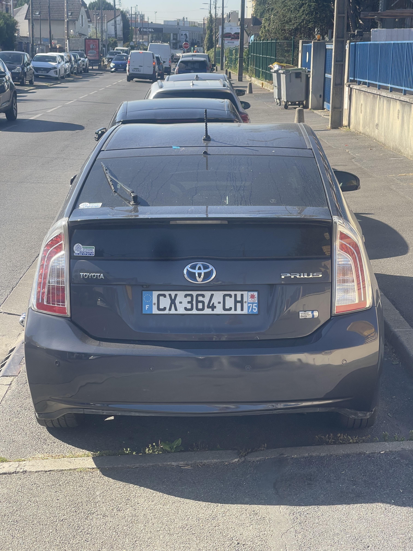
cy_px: 276
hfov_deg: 22.9
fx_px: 1018
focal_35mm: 64
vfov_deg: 30.3
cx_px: 206
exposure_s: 1/364
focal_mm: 7.5
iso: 20
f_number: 2.2
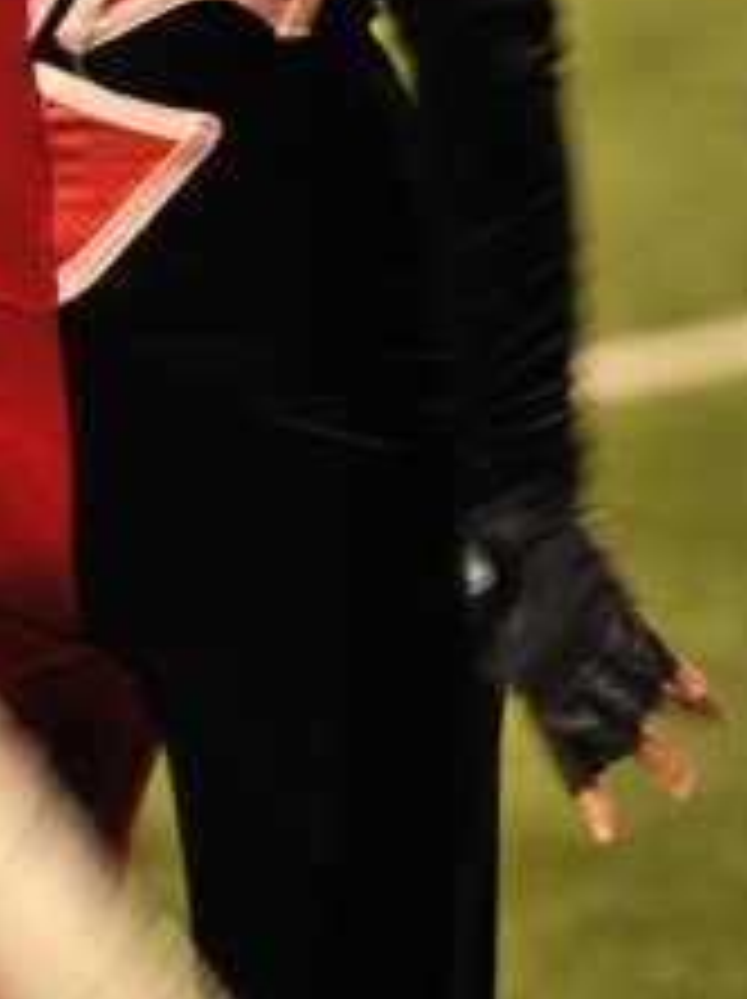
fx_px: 15740
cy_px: -234
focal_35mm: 546
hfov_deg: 2.7
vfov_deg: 3.6
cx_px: 164
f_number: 2.8
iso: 280
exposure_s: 1/60
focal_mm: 140
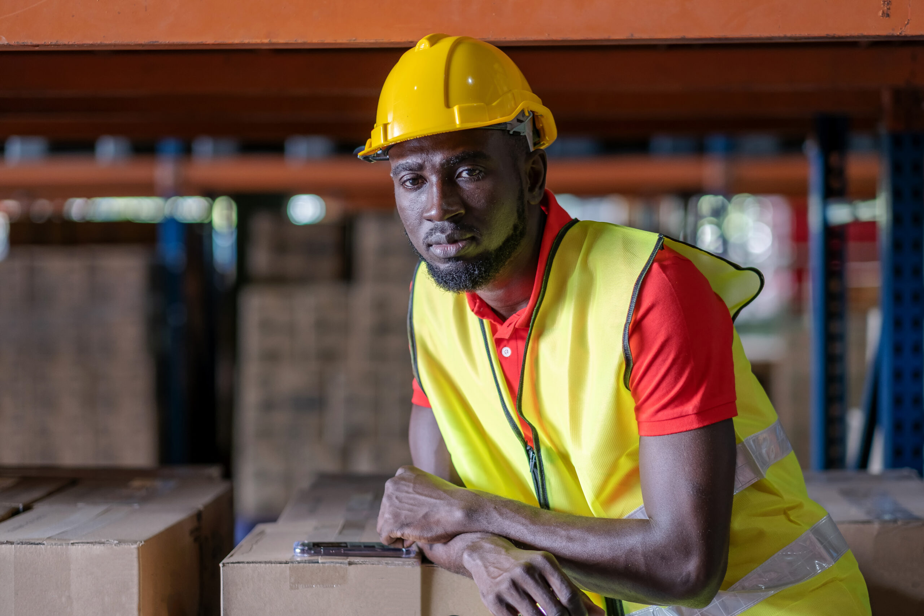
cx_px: 462
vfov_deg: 16.3
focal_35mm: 84
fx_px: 2156
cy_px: 308
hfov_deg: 24.2
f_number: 1.6
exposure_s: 1/160
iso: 320
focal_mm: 56
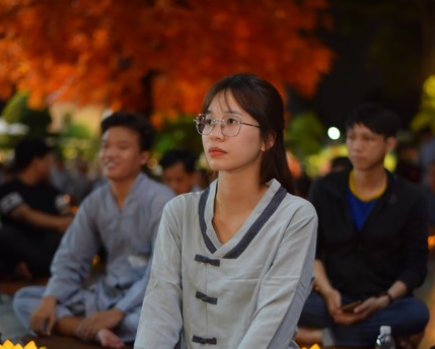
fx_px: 915
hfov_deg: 26.7
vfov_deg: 21.5
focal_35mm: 71
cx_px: 218
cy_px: 222
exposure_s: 1/80
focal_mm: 50
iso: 1000
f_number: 1.8
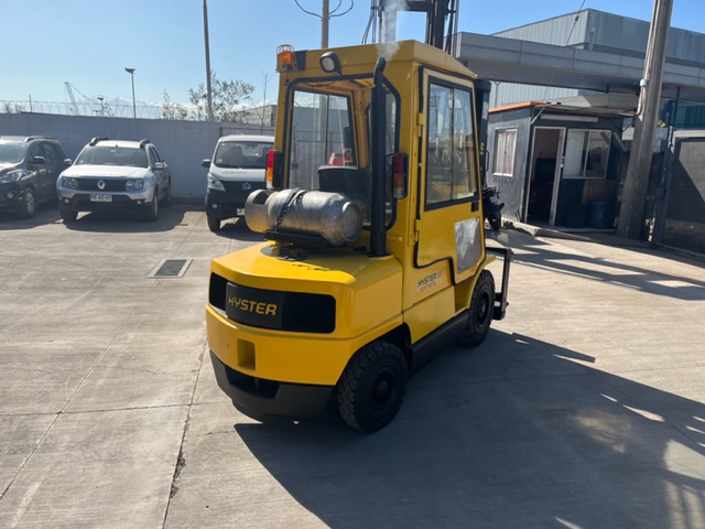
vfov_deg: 53.1
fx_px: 530
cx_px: 352
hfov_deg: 67.3
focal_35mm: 26
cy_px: 264
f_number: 1.6
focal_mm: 5.1
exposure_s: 1/3311
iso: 50
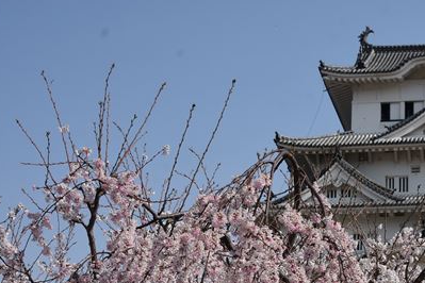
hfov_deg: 17.0
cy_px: 247
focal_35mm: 119
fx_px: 1405
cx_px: 367
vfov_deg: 11.5
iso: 125
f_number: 9
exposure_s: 1/320
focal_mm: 44
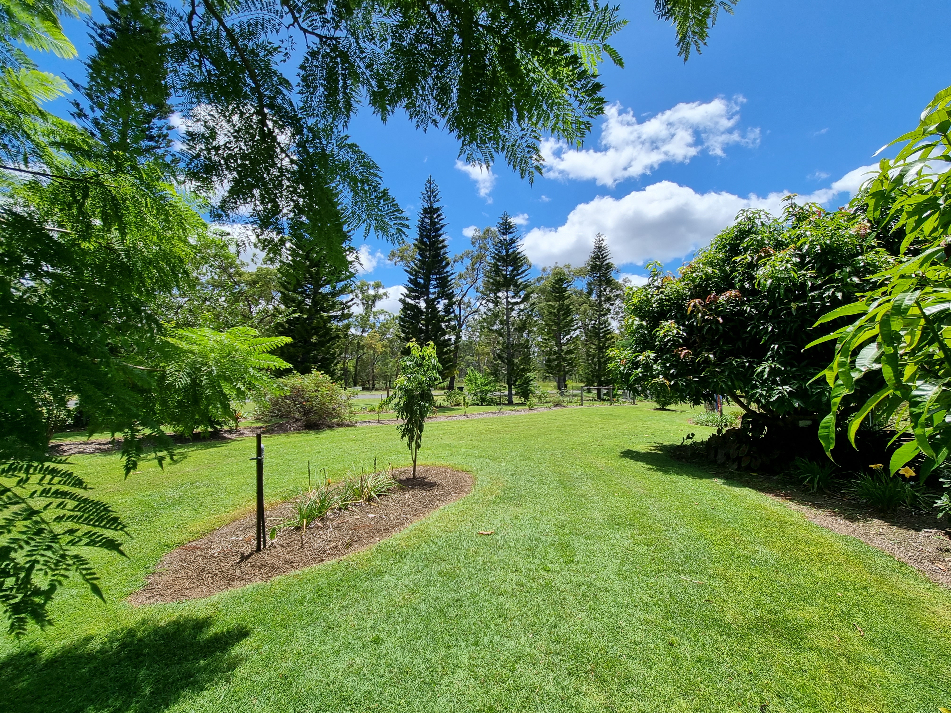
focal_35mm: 13
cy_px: 356
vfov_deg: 89.9
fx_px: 357
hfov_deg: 106.2
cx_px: 476
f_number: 2.2
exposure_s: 1/2048
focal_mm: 2.2
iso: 50
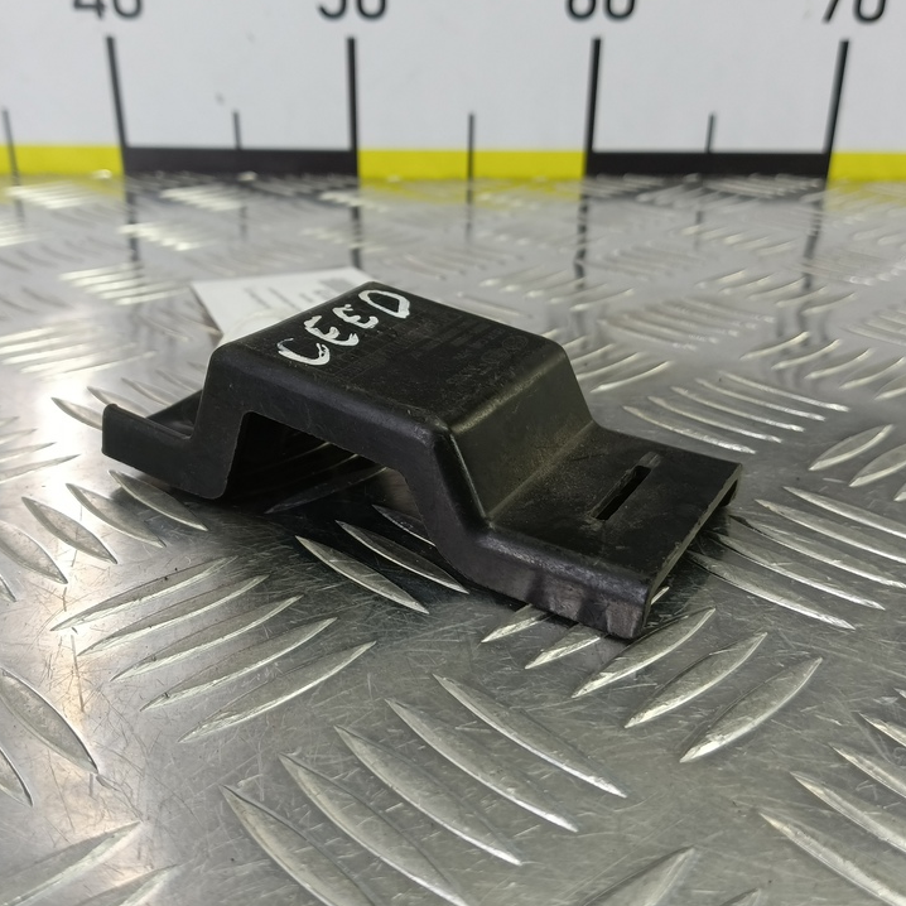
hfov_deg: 55.6
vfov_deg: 55.6
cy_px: 433
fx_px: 859
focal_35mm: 29
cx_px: 415
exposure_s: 1/50
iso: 119
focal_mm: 4.11
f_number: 1.6
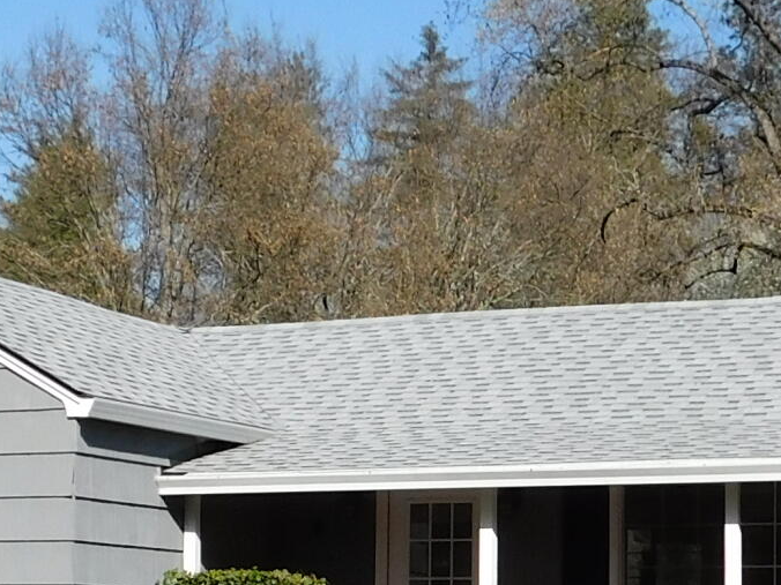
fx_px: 2301
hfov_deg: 19.3
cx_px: 433
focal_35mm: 102
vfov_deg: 14.4
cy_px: 528
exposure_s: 1/500
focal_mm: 4
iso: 125
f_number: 6
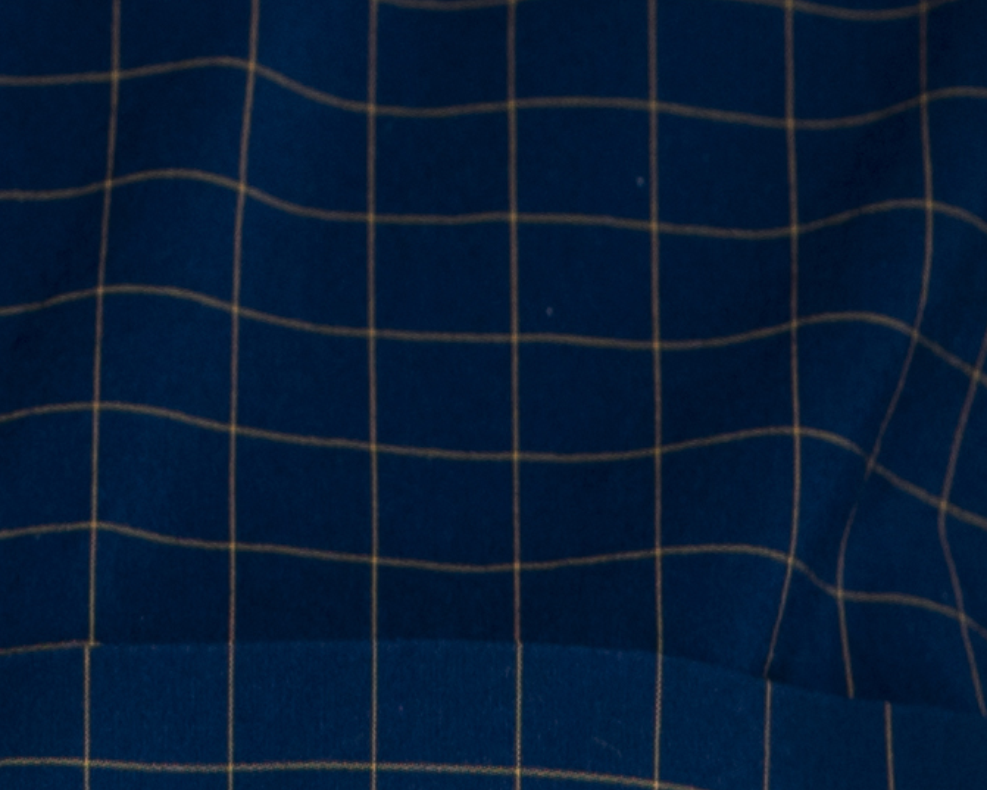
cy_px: -1305
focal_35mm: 1311
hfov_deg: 1.5
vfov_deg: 1.2
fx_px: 38302
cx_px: -571
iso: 250
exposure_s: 1/160
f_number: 4
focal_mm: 155
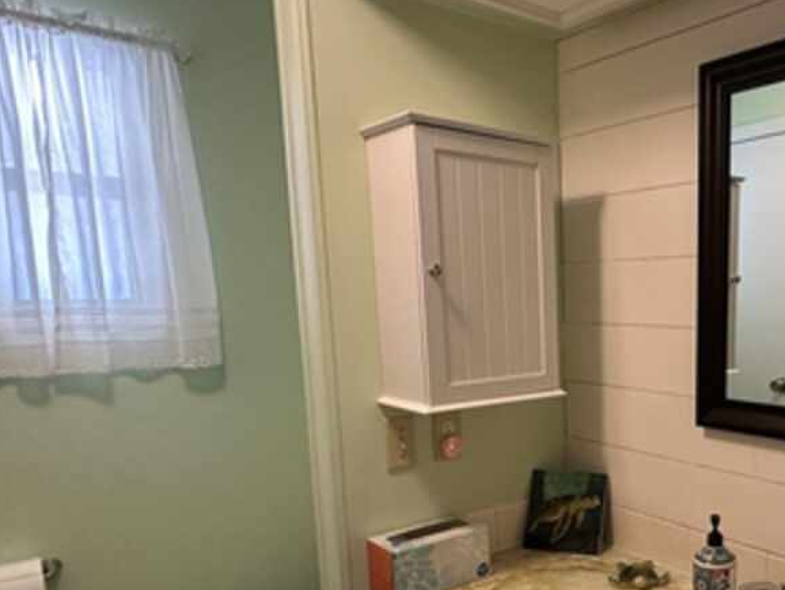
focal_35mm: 31
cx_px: 646
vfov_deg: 44.6
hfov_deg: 53.7
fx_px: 703
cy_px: 408
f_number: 2.2
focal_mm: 2.22
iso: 320
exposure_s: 1/60
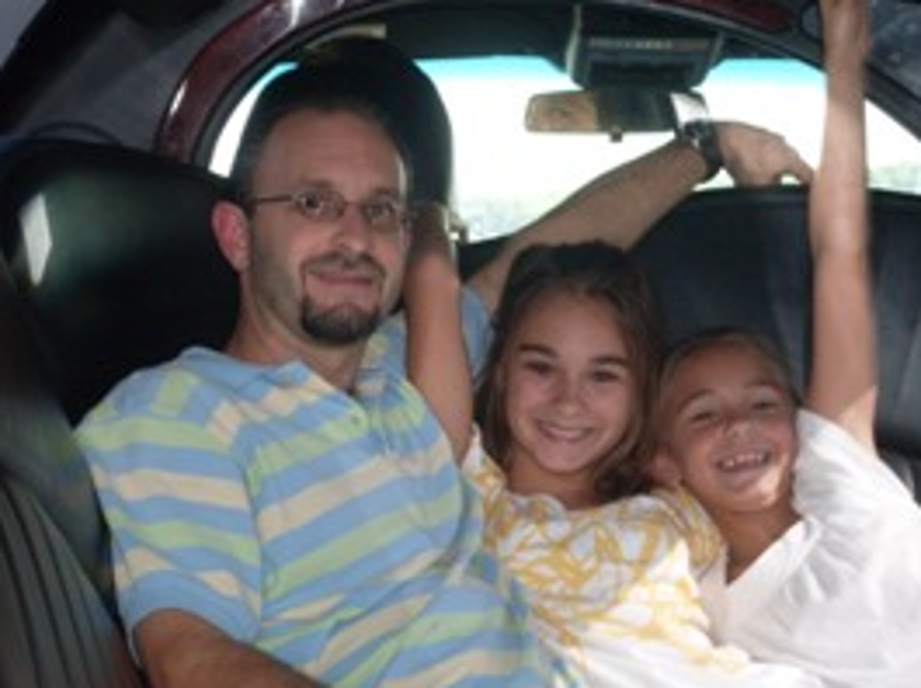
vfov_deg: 11.6
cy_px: 365
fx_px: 3401
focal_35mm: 128
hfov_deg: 15.4
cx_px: 511
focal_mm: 15.3
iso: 120
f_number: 4.4
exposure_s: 1/60
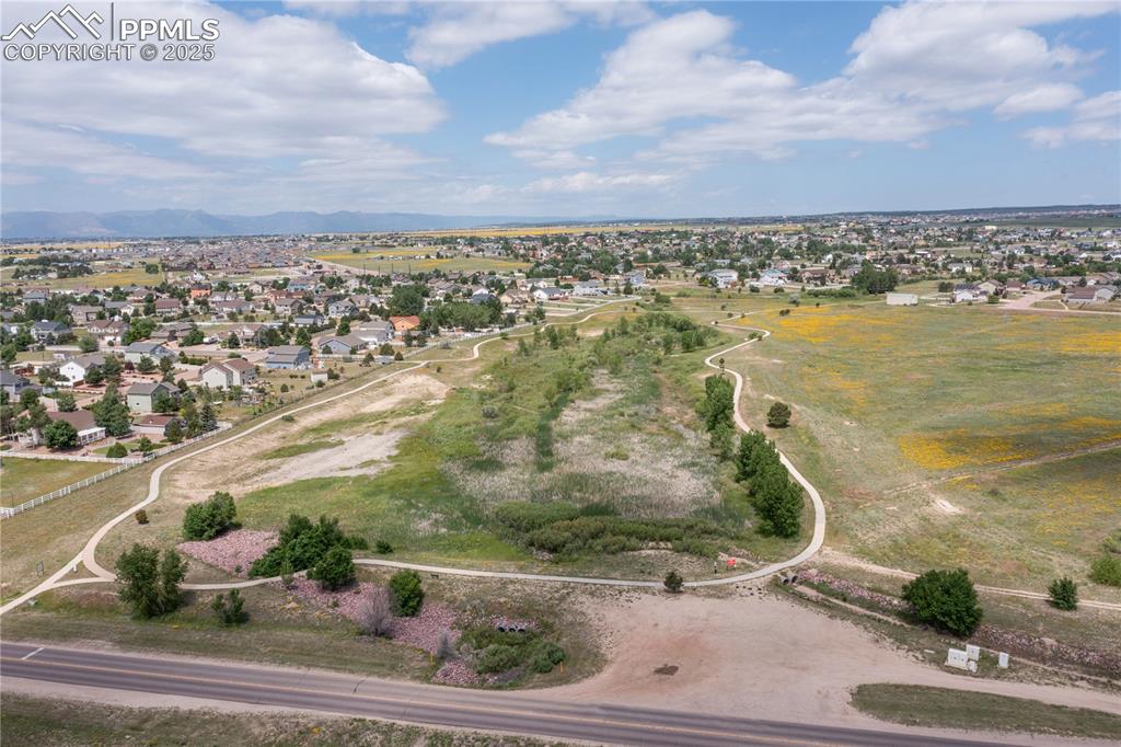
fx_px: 872
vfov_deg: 46.4
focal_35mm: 28
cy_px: 374
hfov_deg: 65.5
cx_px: 560
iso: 100
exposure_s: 1/500
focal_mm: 10.26
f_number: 7.1
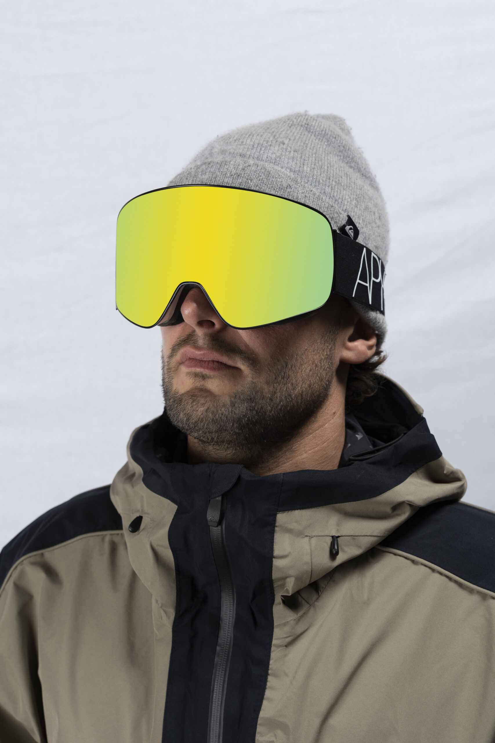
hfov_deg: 20.6
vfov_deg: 30.5
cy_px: 372
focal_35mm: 66
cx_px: 248
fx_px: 1361
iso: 100
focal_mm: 66
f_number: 8
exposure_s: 1/125
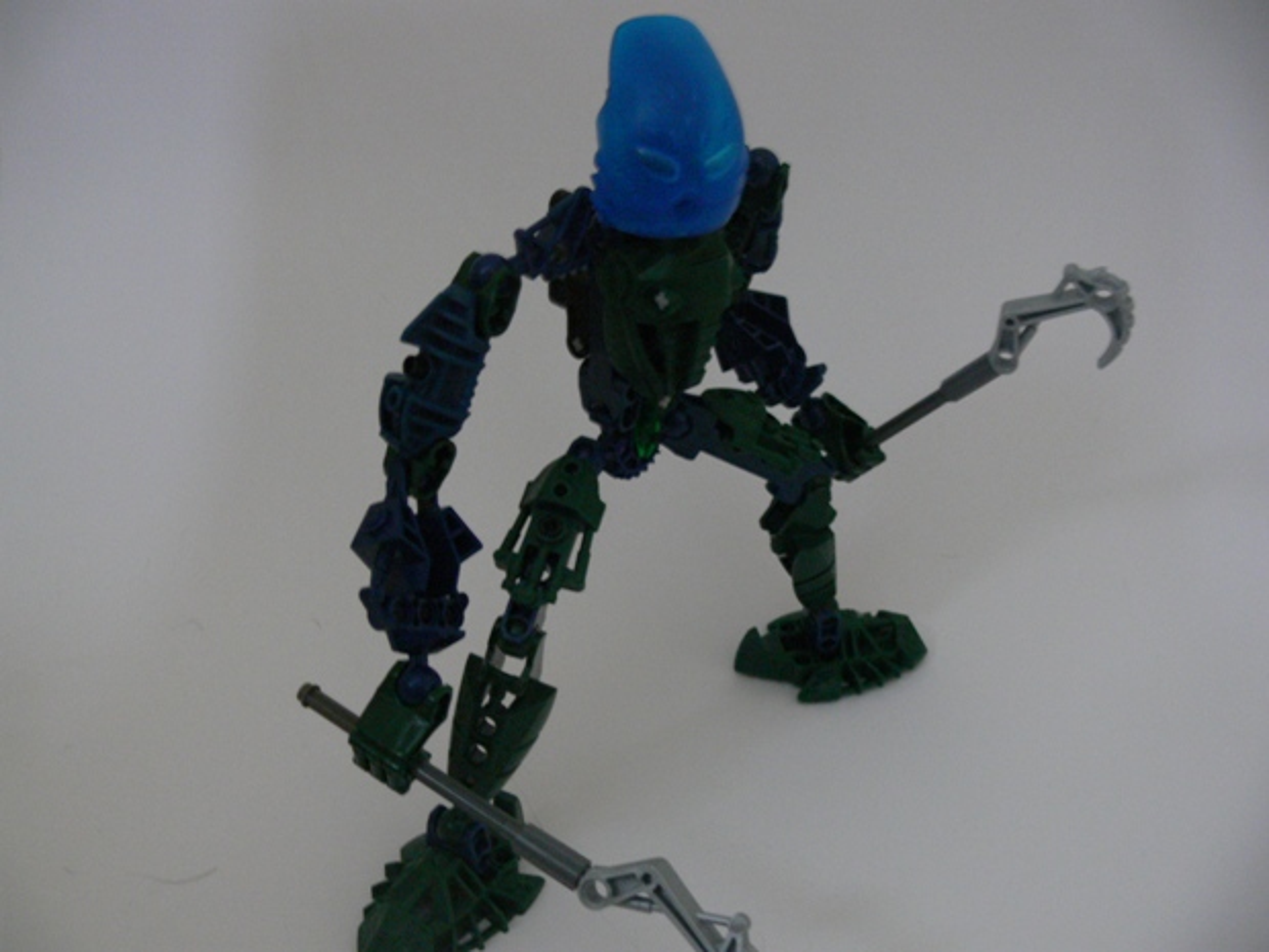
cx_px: 634
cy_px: 476
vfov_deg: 40.7
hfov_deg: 52.6
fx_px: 1283
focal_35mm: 35
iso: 200
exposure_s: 1/4
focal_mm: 7.4
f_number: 2.8
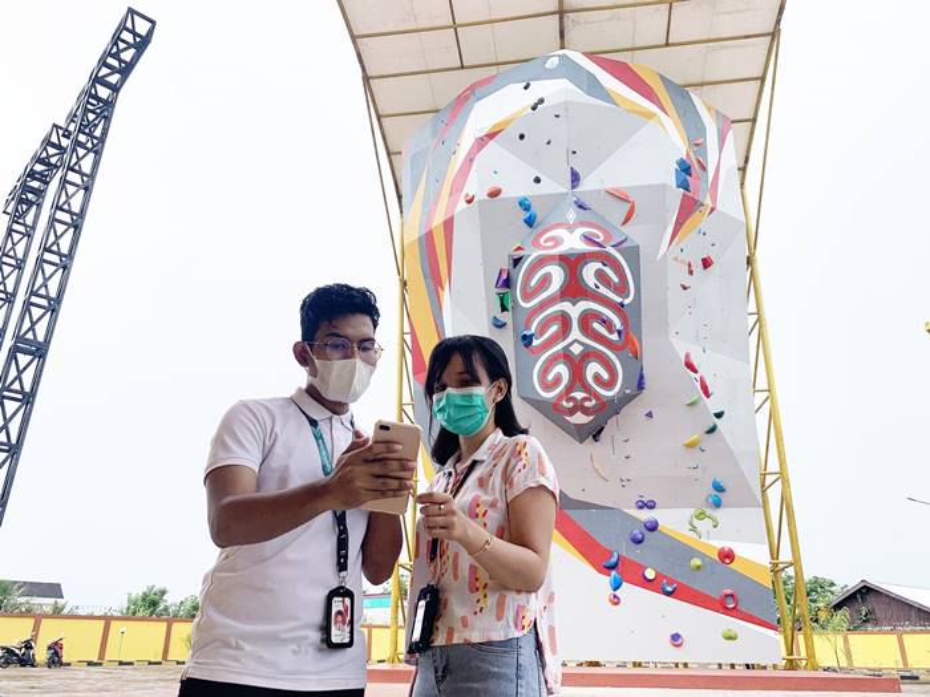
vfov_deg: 53.1
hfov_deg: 67.3
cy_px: 348
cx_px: 465
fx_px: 699
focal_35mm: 26
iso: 25
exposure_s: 1/1748
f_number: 1.8
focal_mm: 4.25
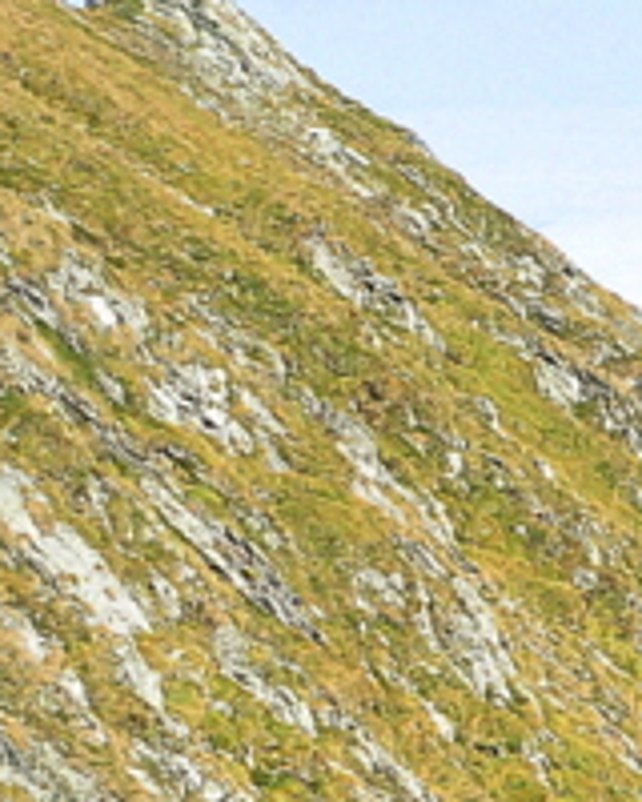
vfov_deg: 12.5
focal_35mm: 152
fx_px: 3610
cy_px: 828
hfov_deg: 8.0
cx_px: 2227
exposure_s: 1/320
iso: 400
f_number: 9
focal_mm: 18
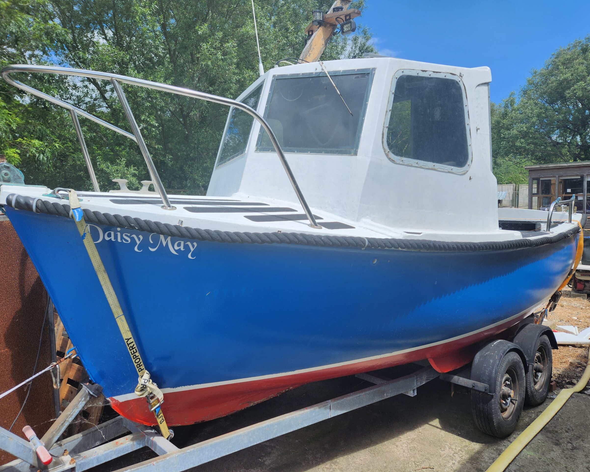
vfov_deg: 58.8
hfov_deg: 70.3
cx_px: 291
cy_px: 236
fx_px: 419
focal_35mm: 24
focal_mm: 5.4
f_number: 1.8
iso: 20
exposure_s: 1/1465
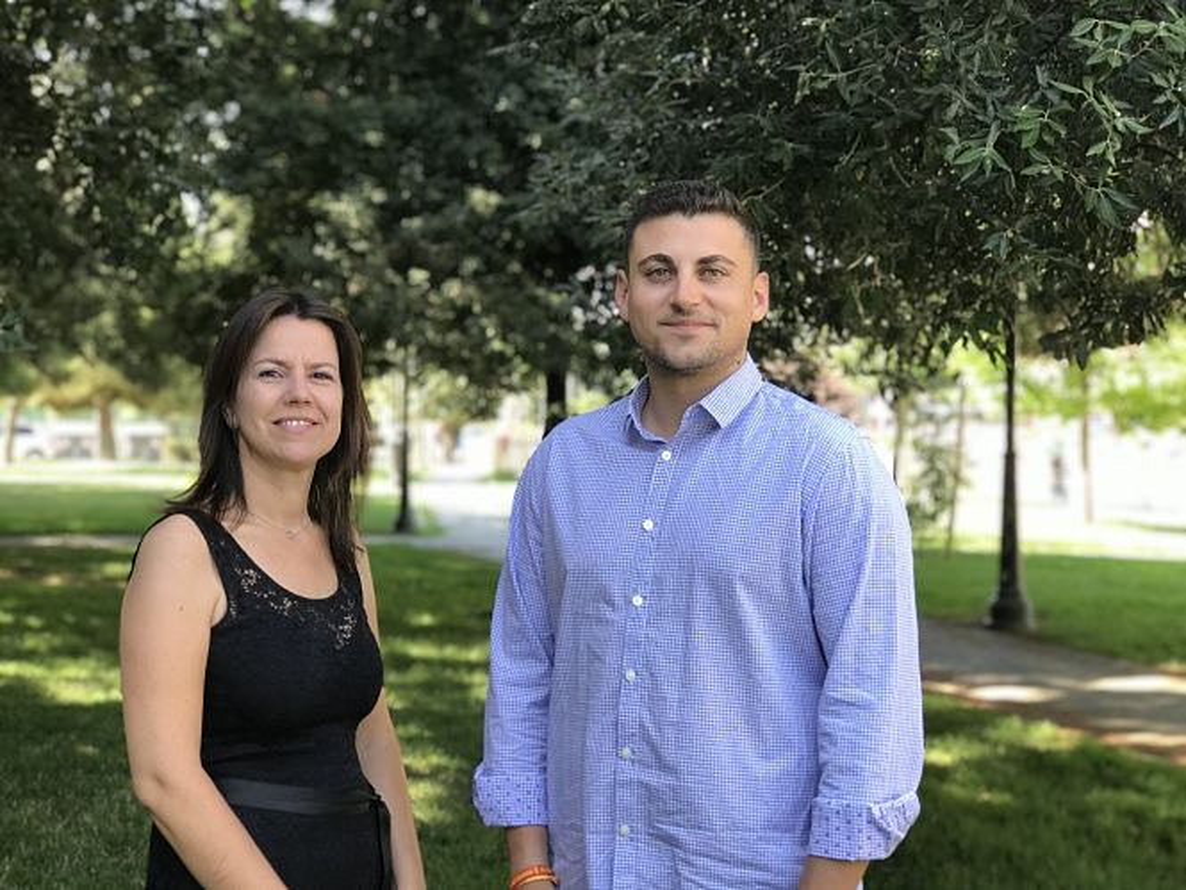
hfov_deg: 33.8
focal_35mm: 57
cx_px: 593
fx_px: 1953
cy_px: 445
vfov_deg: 25.7
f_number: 2.8
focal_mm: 6.6
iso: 20
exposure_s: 1/50
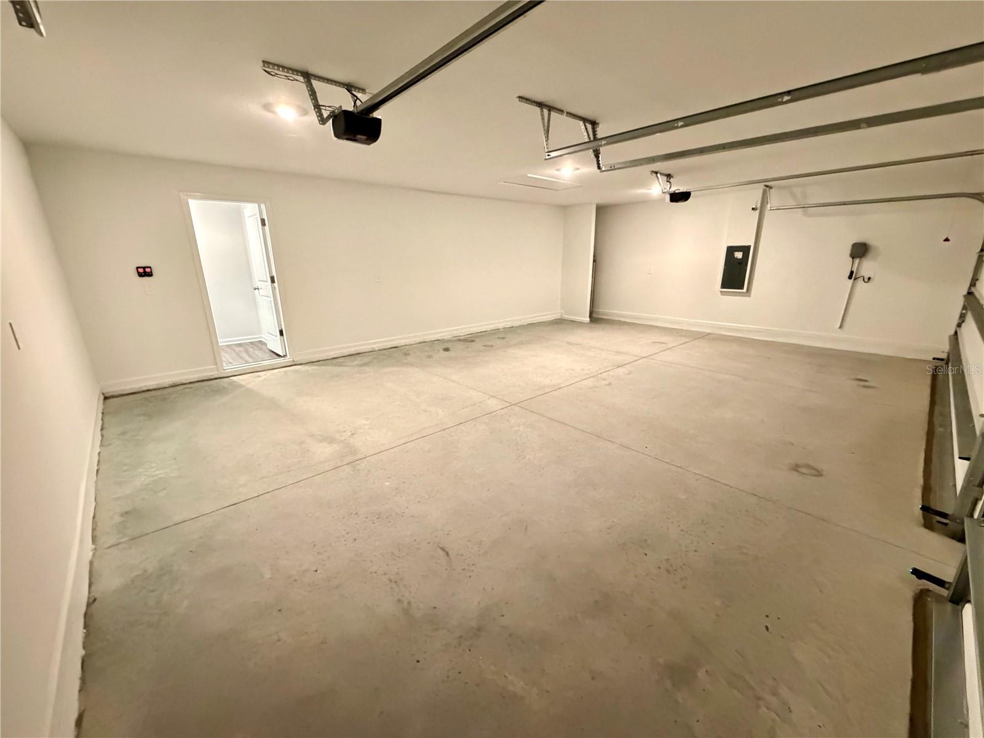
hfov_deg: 102.1
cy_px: 369
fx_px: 398
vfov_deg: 85.7
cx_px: 492
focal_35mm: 14
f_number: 2.2
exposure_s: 1/40
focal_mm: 2.22
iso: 1000
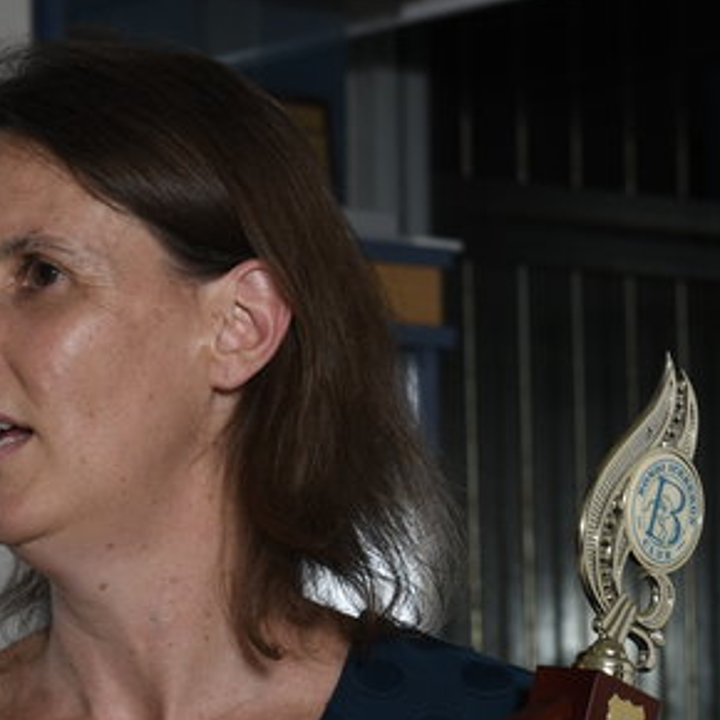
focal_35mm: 193
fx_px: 4542
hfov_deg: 9.1
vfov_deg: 9.0
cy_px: 794
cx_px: 197
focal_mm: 66
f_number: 9
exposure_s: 1/125
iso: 320
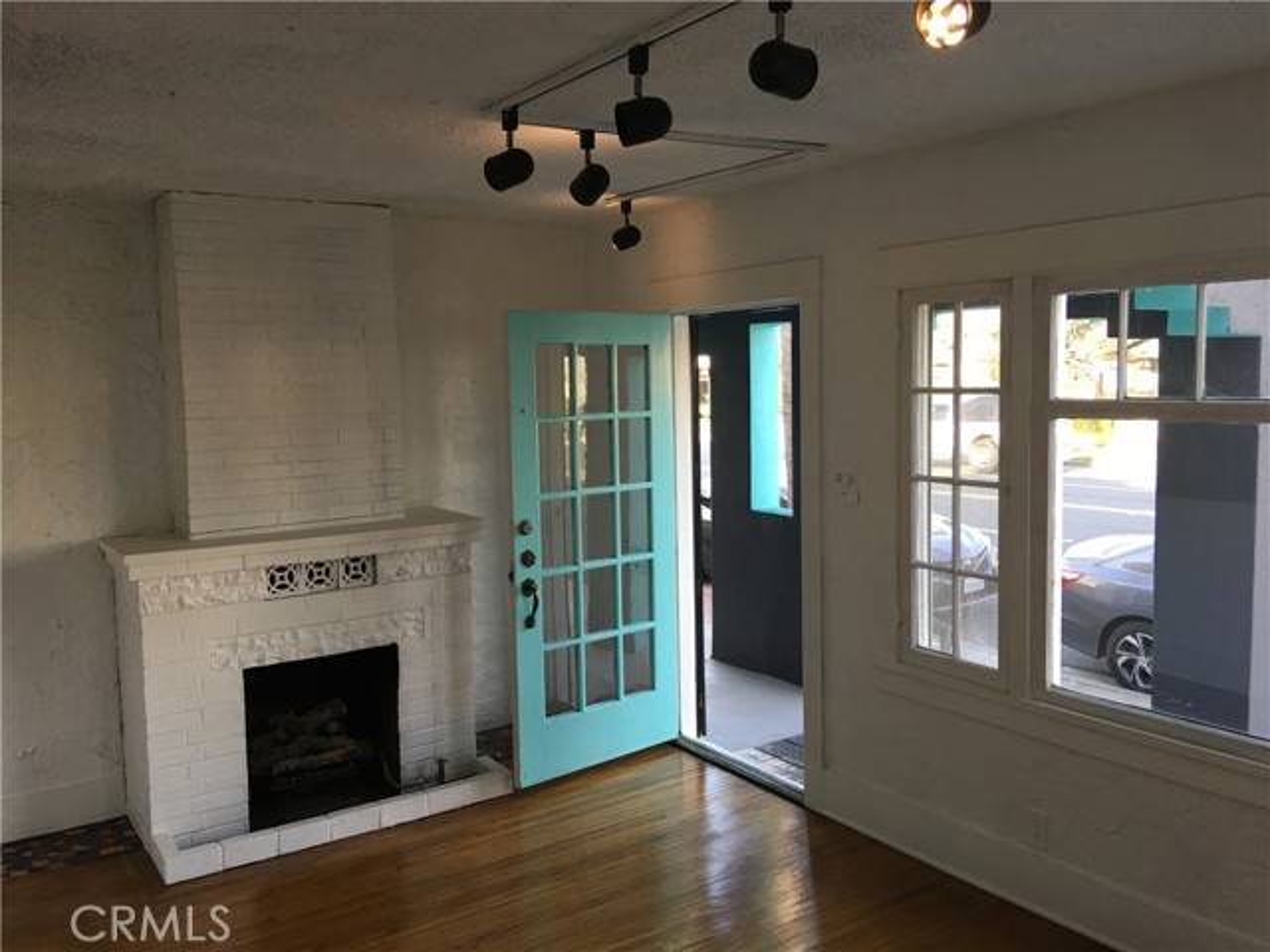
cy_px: 476
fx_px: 1064
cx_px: 635
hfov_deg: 61.7
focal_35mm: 29
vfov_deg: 48.2
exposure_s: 1/40
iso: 25
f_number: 2.2
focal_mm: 4.15
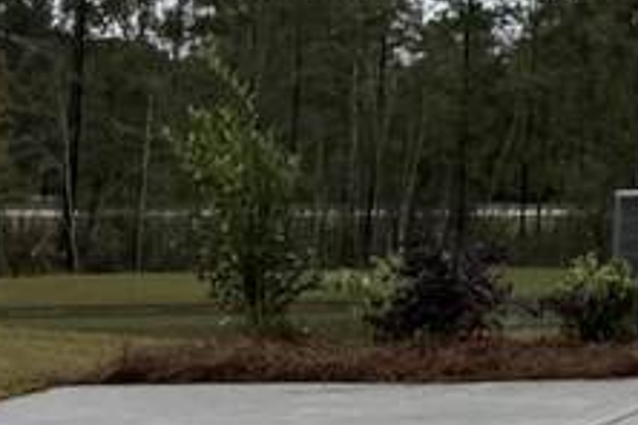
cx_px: 1572
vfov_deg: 9.2
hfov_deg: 11.5
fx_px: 2552
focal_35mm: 144
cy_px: -250
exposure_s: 1/1770
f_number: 1.78
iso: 80
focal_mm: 6.76
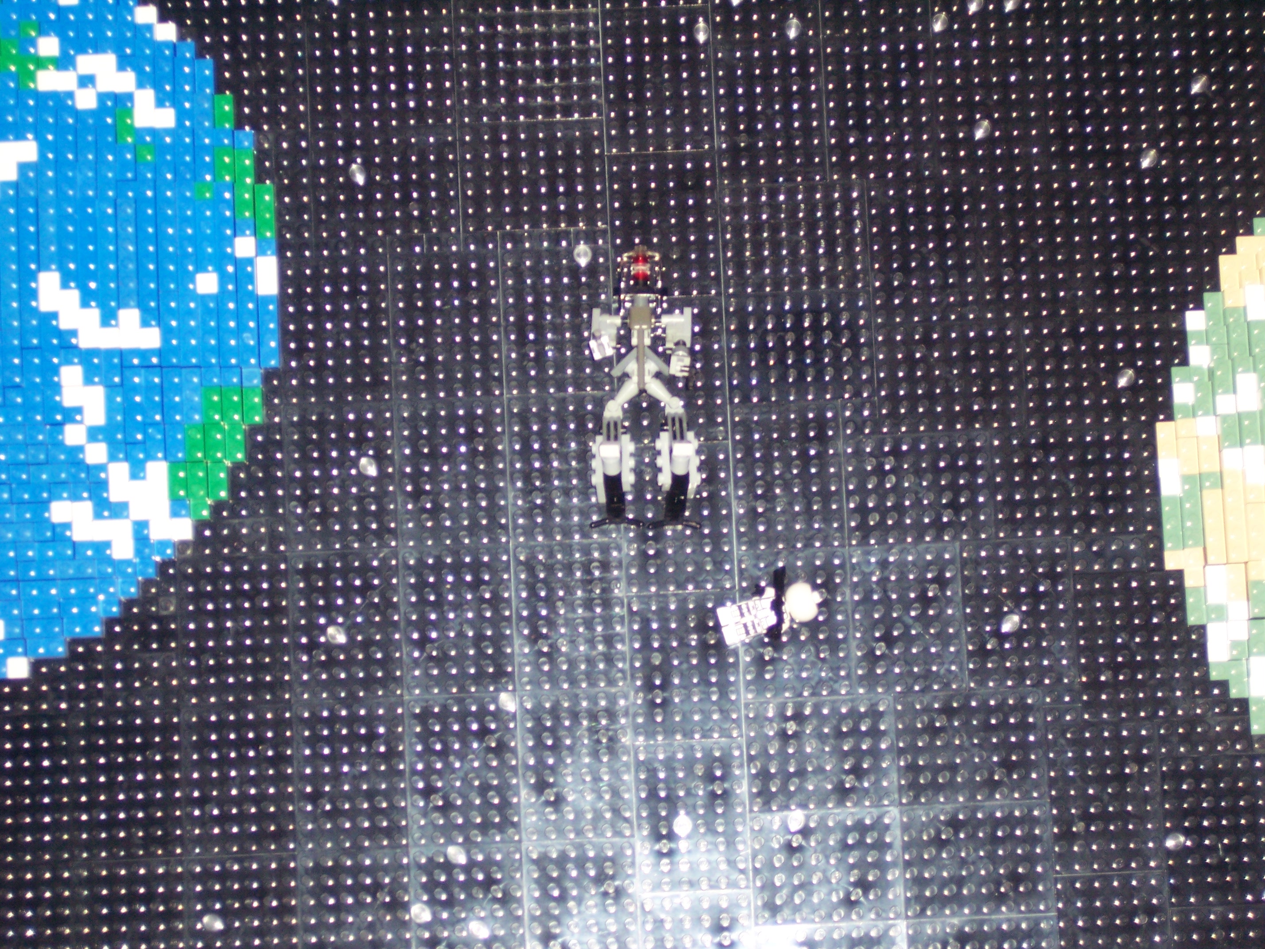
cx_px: 632
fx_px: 3801
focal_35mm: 104
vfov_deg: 14.2
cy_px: 474
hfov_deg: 18.9
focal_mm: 21.3
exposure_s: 1/125
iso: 140
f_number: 4.8
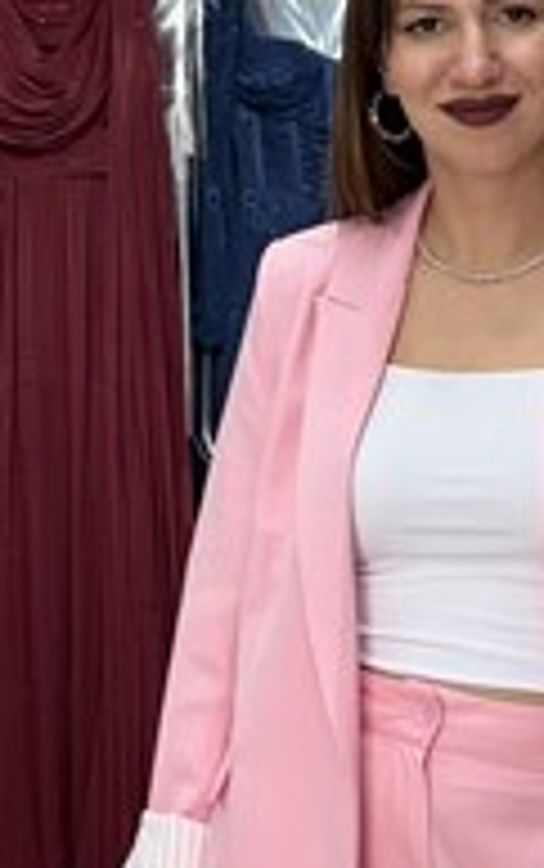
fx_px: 1799
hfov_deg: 16.7
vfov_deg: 25.5
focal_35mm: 76
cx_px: 584
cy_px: 906
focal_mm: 5.96
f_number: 1.6
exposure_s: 1/121
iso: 32
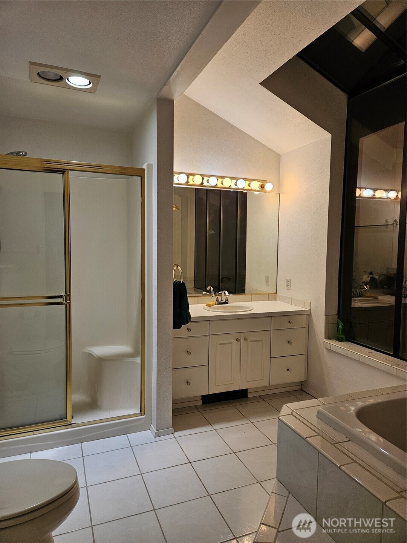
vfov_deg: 73.9
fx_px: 361
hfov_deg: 58.9
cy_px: 272
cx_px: 204
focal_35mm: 23
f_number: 1.8
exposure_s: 1/120
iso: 50
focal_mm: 5.4
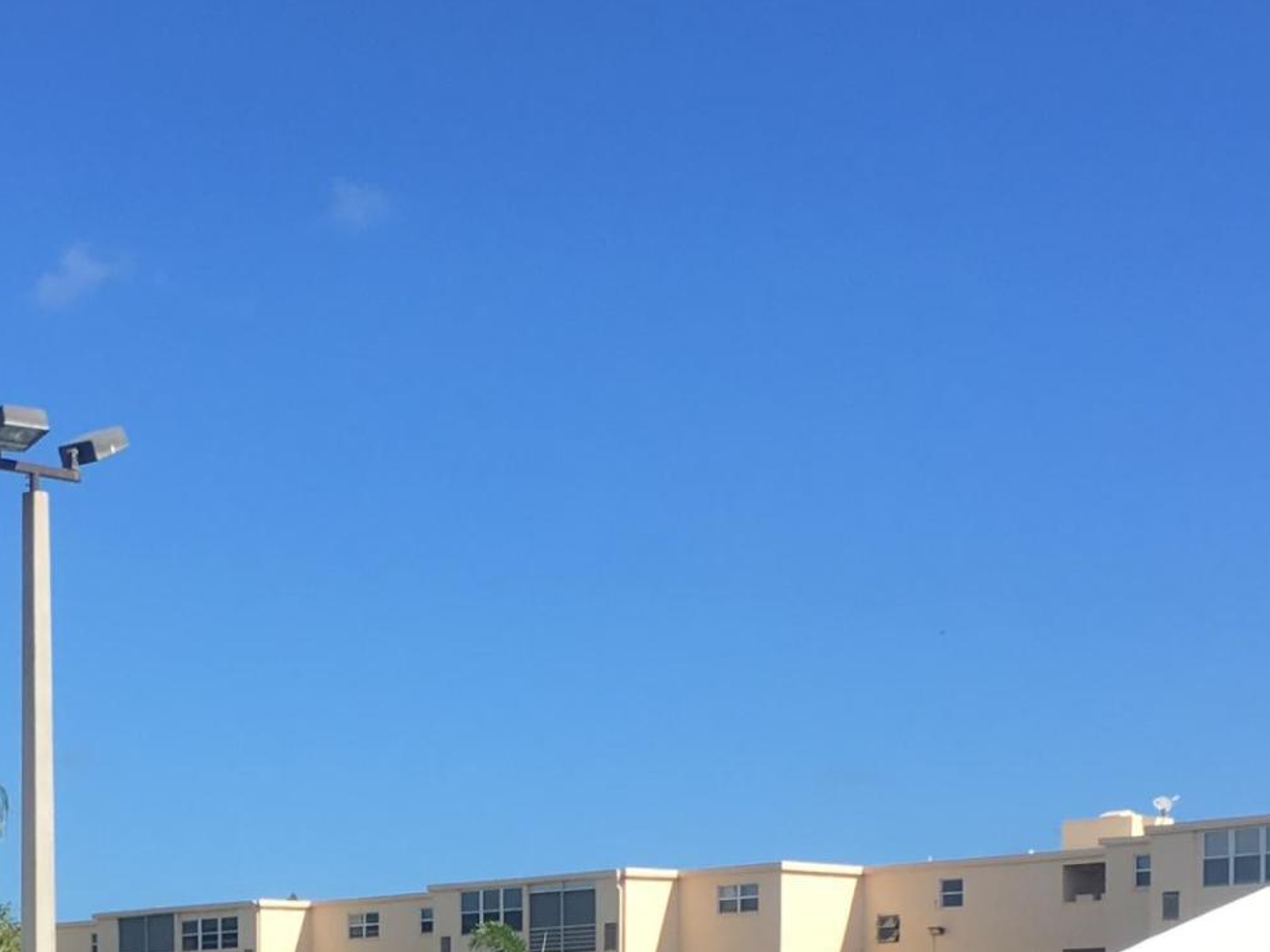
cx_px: 234
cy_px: 1174
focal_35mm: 85
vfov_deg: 16.6
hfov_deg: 22.7
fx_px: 3118
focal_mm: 4.15
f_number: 2.2
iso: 25
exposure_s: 1/1326
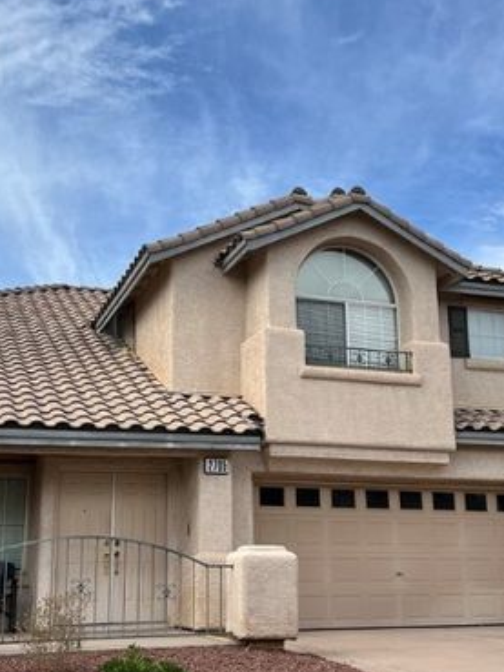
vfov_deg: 40.4
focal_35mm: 47
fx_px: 912
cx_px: 244
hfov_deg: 30.9
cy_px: 345
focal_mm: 5.7
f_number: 1.5
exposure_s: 1/3831
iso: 50
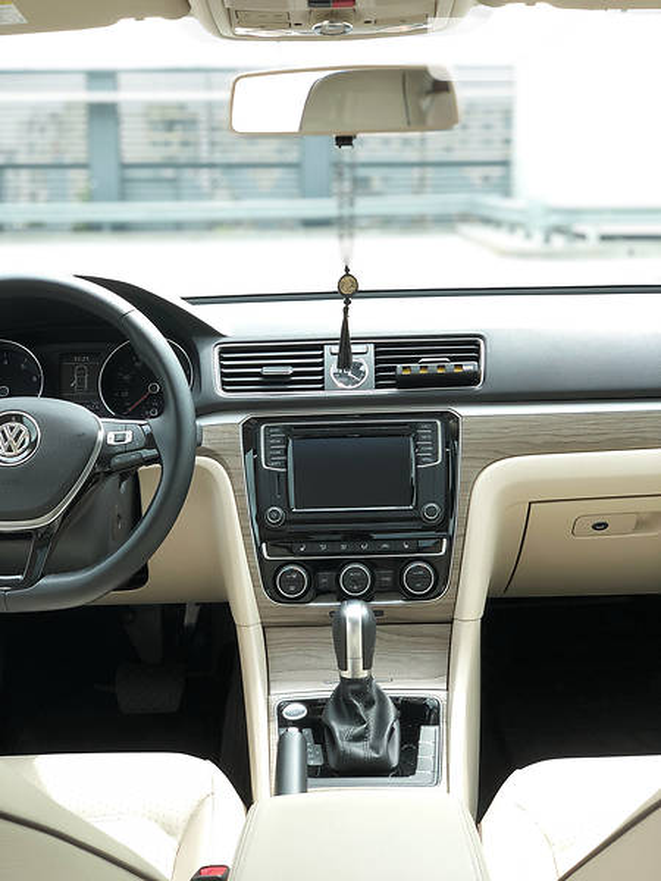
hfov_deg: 28.0
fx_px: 1324
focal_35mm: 52
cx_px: 330
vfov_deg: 36.8
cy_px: 440
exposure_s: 1/102
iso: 16
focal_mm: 6
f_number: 2.4
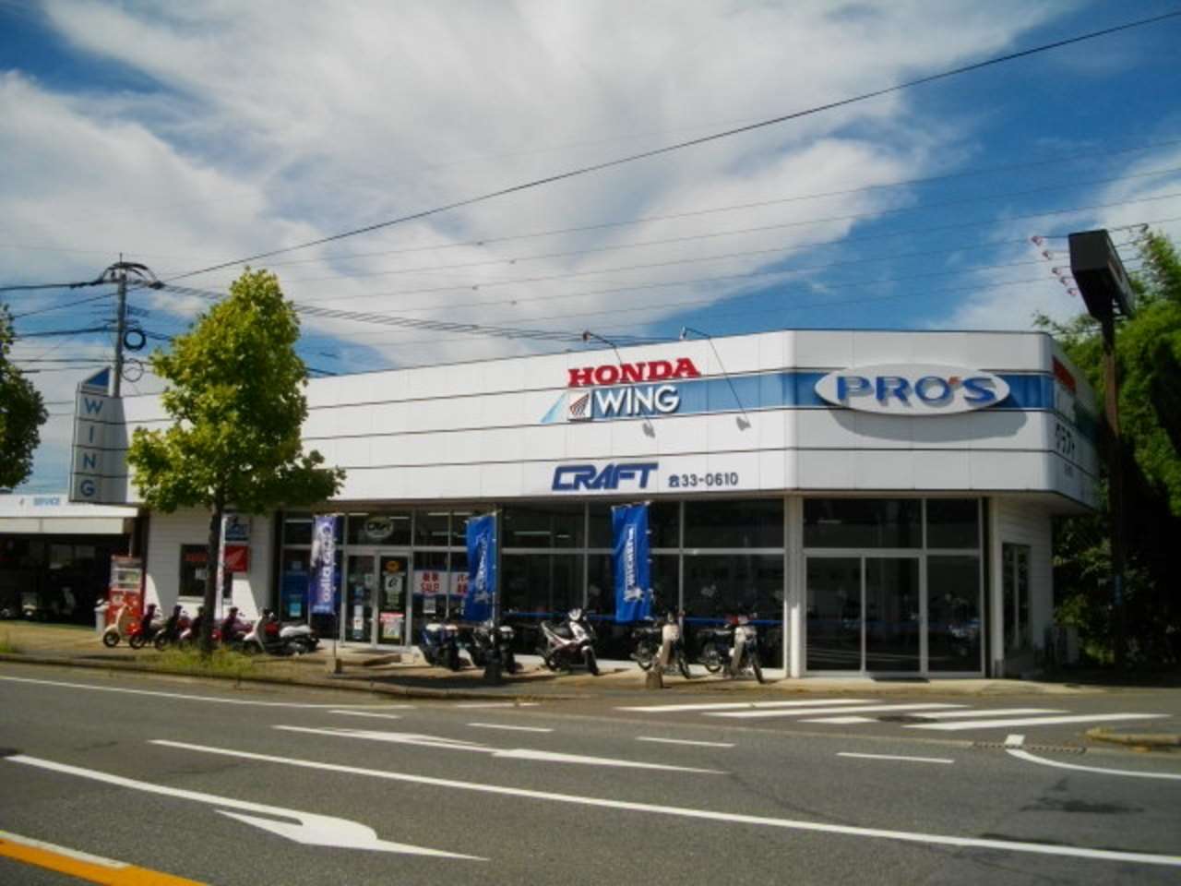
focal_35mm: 31
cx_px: 590
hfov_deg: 58.4
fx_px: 1058
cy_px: 443
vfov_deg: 45.4
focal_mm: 5.7
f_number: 8.8
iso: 100
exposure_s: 1/320
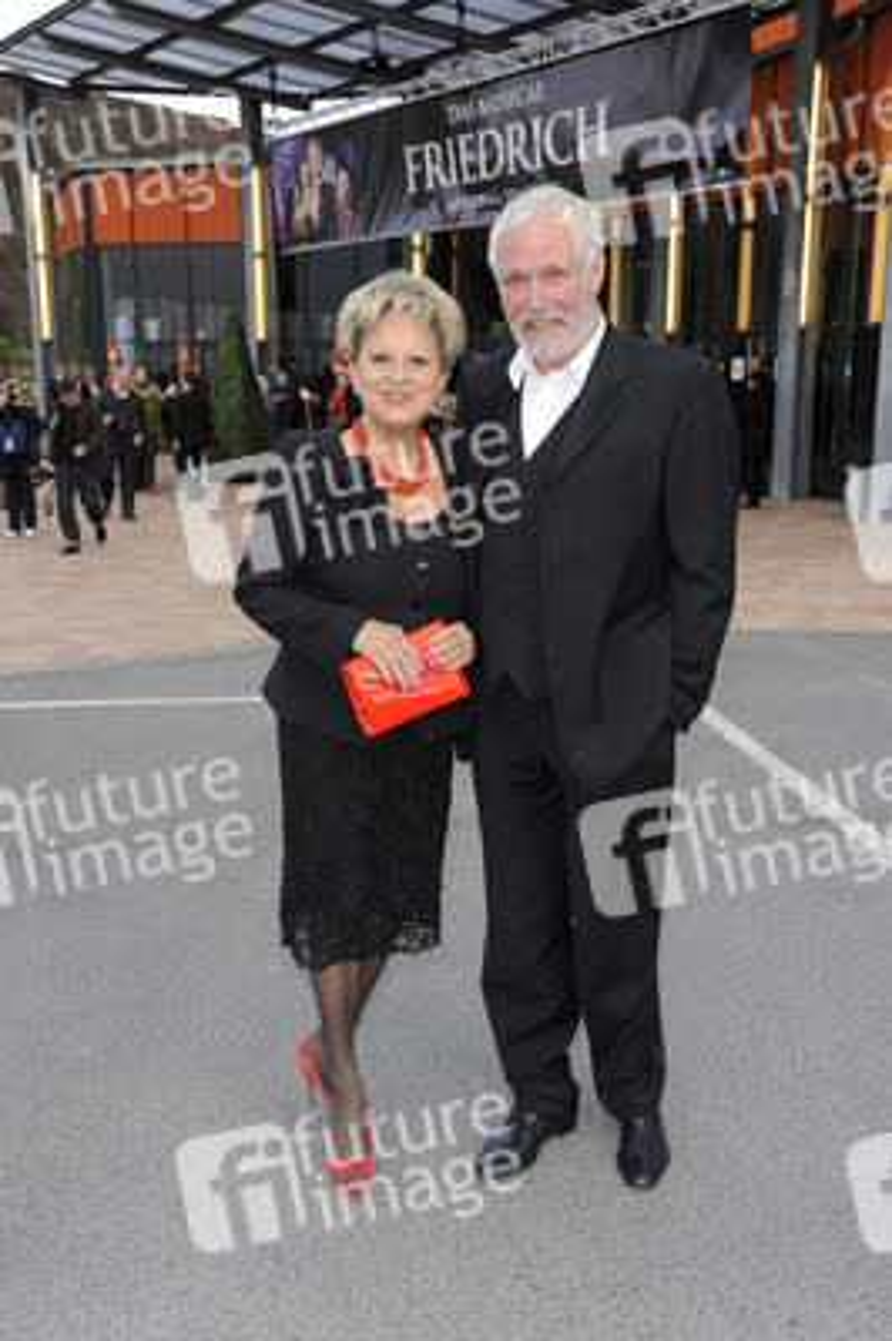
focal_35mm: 40
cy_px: 670
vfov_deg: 48.5
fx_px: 1489
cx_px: 446
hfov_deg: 33.3
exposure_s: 1/250
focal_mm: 40
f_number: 9
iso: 500
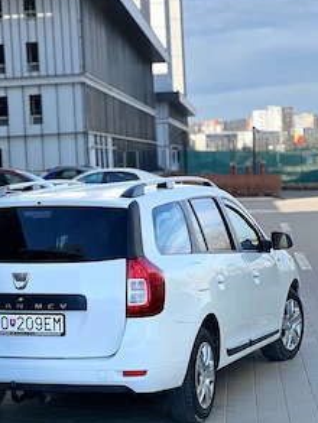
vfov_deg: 18.7
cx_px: 111
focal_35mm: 105
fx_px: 1285
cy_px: 256
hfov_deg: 14.1
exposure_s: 1/210
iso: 25
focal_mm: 9
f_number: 2.8
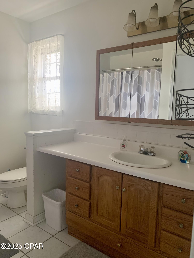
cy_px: 129
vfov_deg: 67.3
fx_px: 194
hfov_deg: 53.1
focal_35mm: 26
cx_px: 97
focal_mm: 4.25
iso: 250
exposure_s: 1/60
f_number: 1.8
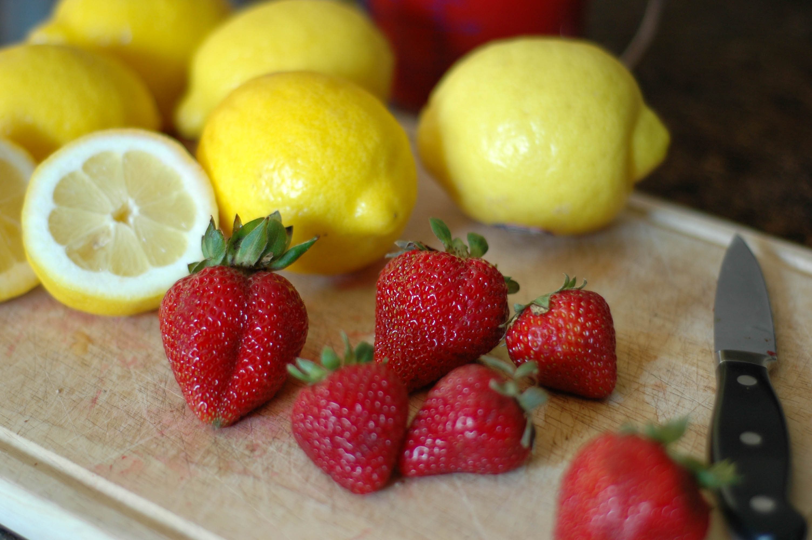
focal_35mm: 75
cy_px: 270
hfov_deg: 27.0
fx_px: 1690
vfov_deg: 18.1
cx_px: 406
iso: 200
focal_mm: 50
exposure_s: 1/15
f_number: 1.8
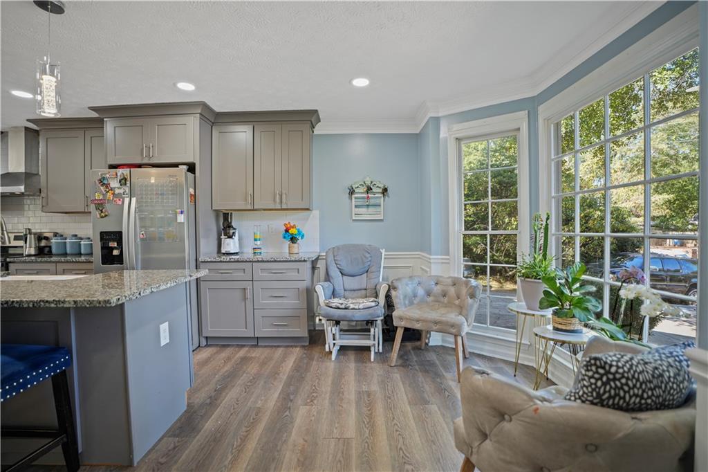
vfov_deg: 73.7
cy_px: 236
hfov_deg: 96.8
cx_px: 354
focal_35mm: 16
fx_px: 315
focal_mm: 16
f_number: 2.8
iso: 400
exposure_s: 1/30
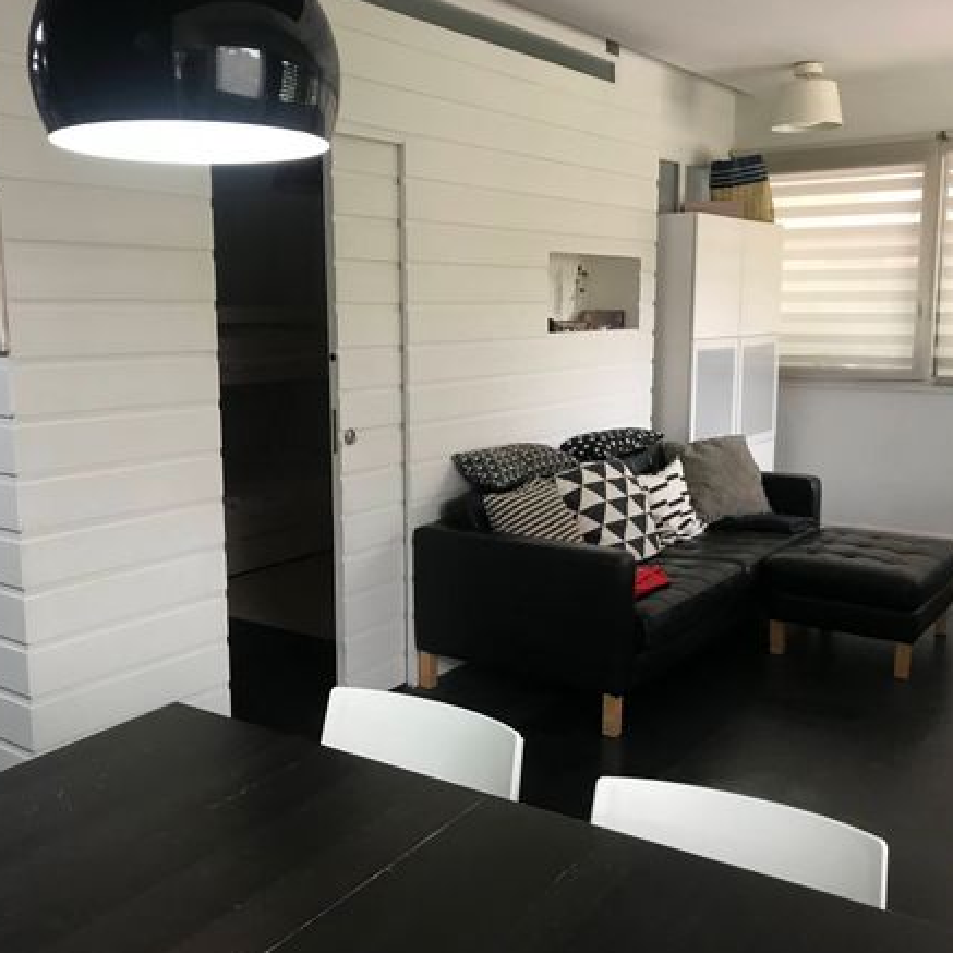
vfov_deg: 48.4
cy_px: 482
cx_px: 484
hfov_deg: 48.4
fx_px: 1059
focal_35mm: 34
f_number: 1.8
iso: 50
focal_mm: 3.99
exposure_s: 1/17
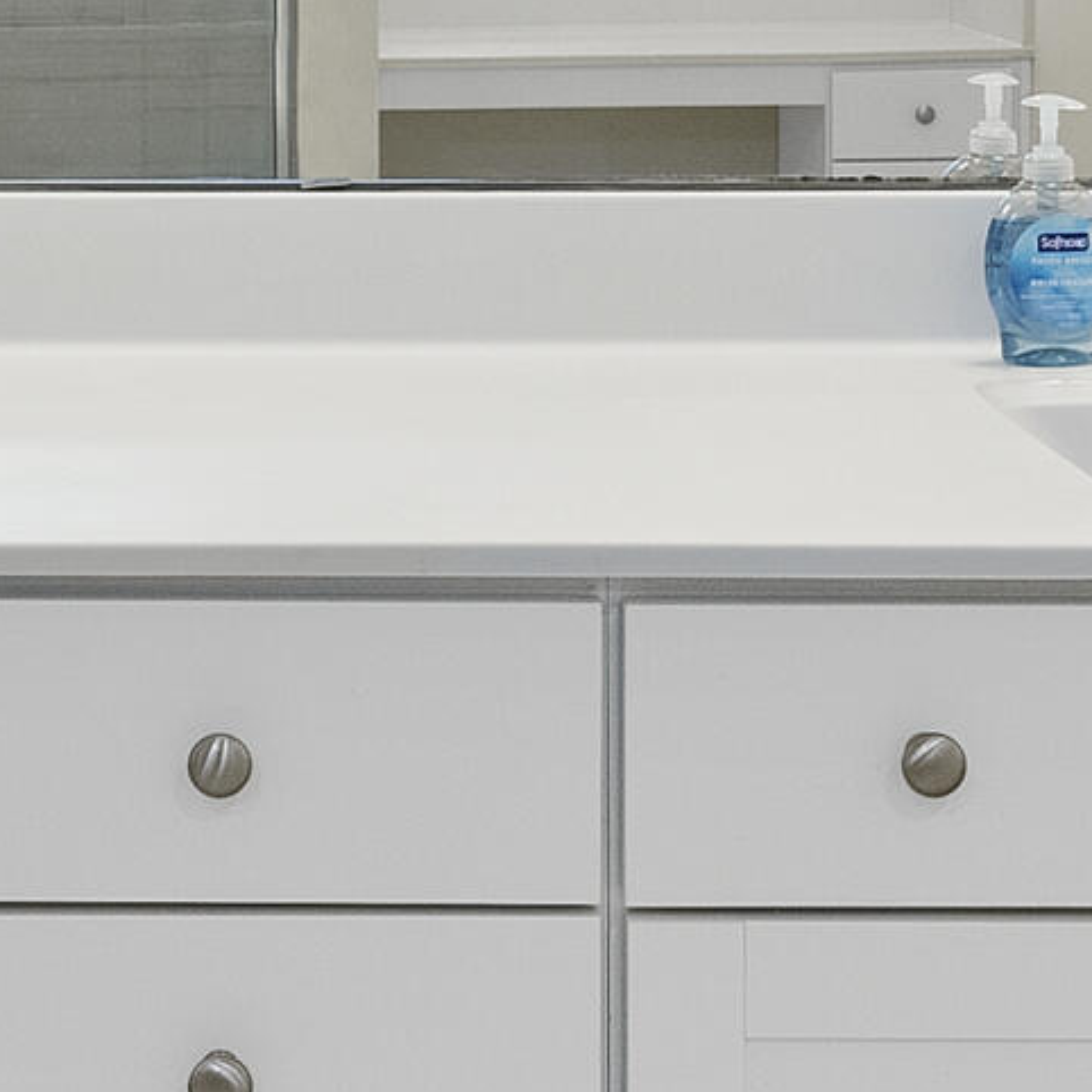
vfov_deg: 18.3
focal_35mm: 90
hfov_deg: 19.1
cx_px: 215
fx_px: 3212
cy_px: -201
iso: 800
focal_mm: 17
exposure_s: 1/15
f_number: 7.1
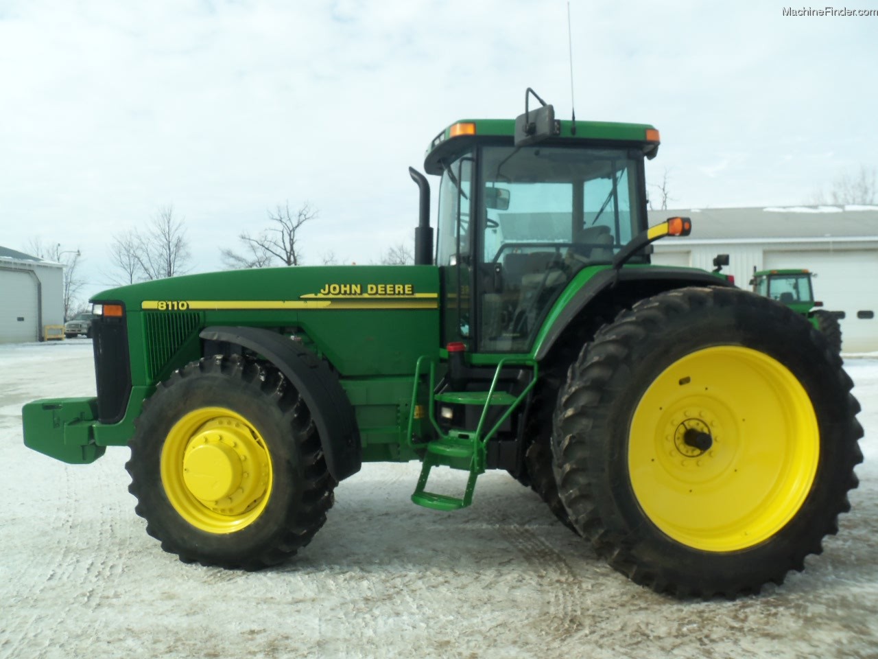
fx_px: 736
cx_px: 439
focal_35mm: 29
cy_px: 330
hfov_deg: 61.7
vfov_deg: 48.2
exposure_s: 1/160
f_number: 8.6
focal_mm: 5.2
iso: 80
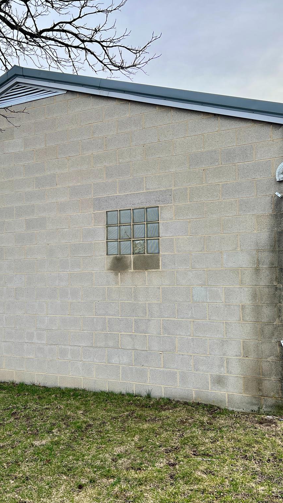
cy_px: 251
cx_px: 135
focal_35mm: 38
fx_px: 507
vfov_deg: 52.8
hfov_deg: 31.2
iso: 50
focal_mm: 5.7
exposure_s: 1/1029
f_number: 1.5
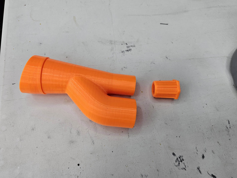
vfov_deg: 58.9
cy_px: 89
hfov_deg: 73.9
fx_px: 157
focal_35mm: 23
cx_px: 118
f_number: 1.7
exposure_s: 1/100
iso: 64
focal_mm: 6.3
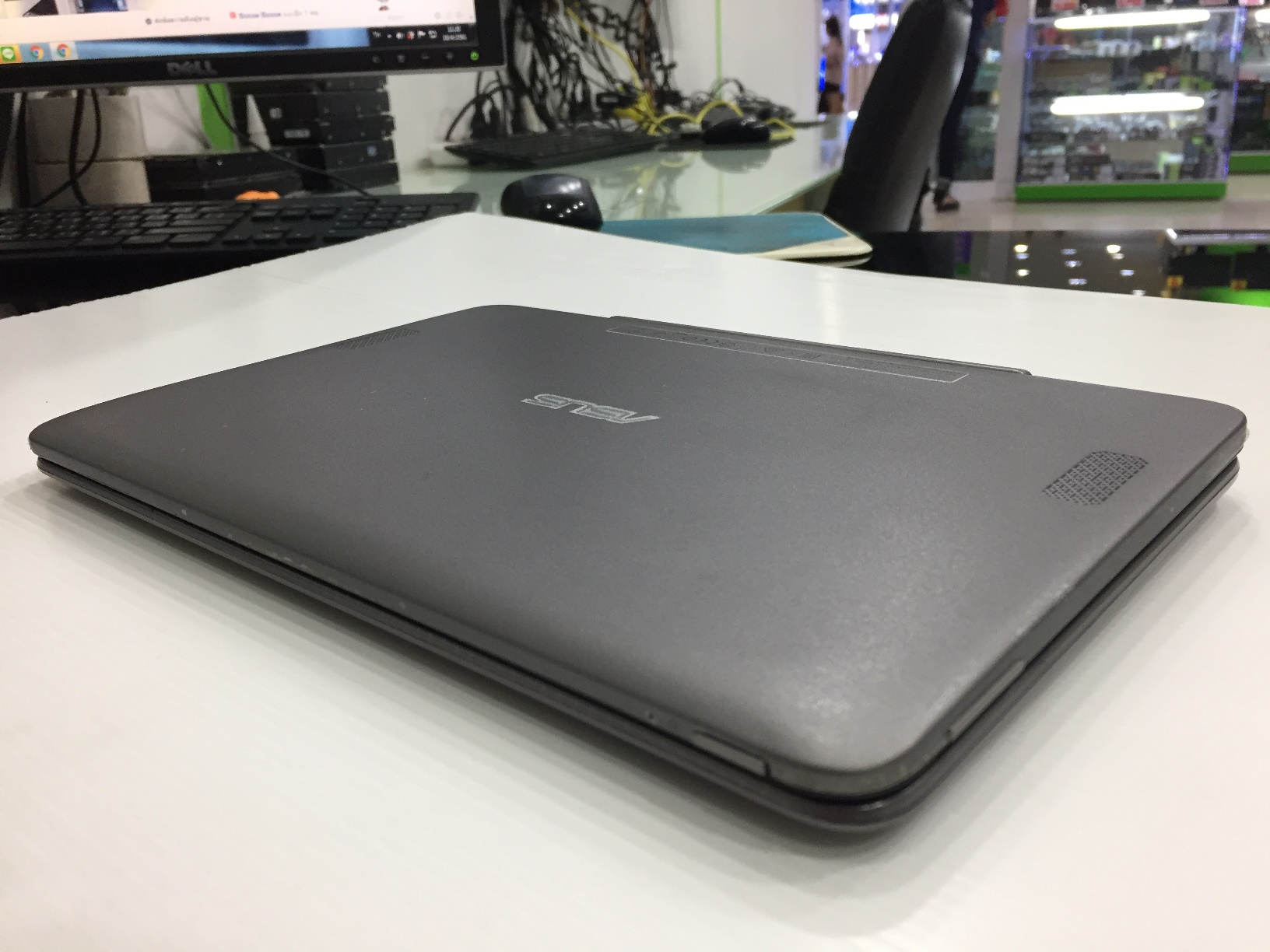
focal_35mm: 29
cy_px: 476
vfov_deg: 48.2
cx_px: 635
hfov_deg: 61.7
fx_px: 1064
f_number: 2.2
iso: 64
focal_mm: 4.15
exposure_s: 1/33
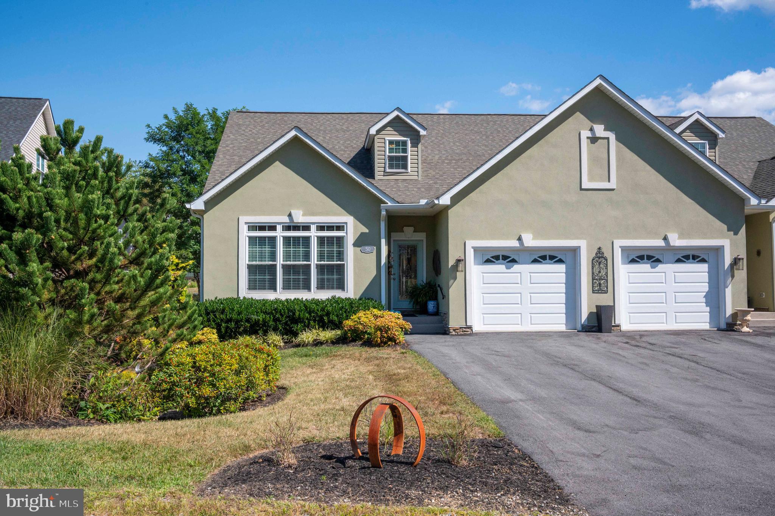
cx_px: 388
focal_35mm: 34
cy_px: 258
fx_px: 742
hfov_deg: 55.1
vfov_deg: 38.3
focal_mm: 34.5
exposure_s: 1/800
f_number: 14
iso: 1000
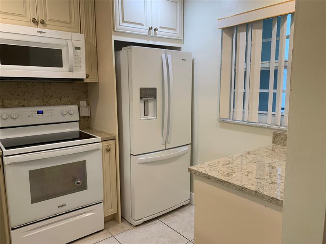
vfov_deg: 53.1
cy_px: 122
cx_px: 163
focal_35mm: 26
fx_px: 245
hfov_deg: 67.3
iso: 64
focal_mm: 4.25
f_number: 1.8
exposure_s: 1/60
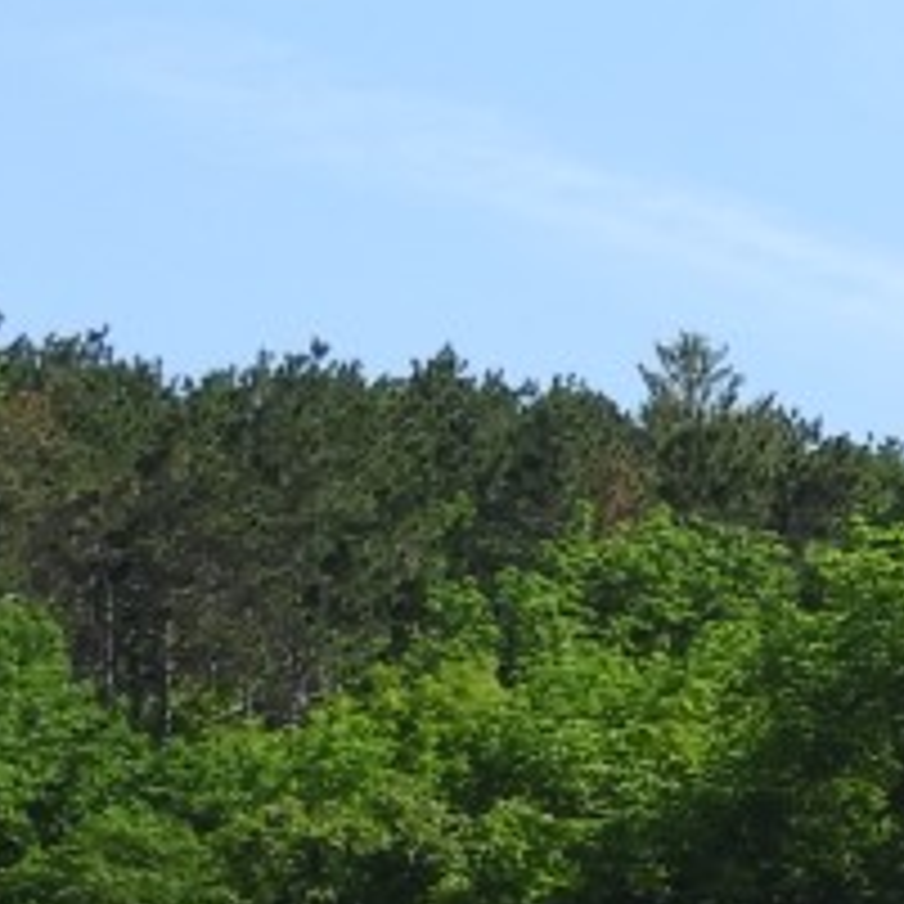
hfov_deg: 4.5
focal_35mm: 380
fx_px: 11227
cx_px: 2055
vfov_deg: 4.6
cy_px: 1340
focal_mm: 10.7
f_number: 4.2
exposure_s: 1/640
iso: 100
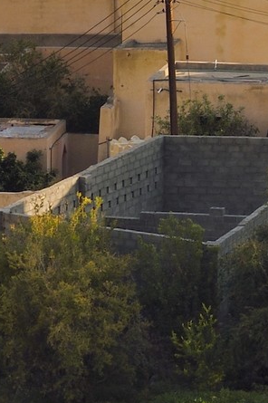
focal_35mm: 465
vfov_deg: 4.4
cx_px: 568
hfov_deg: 2.9
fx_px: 5200
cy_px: -396
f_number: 13
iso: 200
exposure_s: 1/125
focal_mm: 86
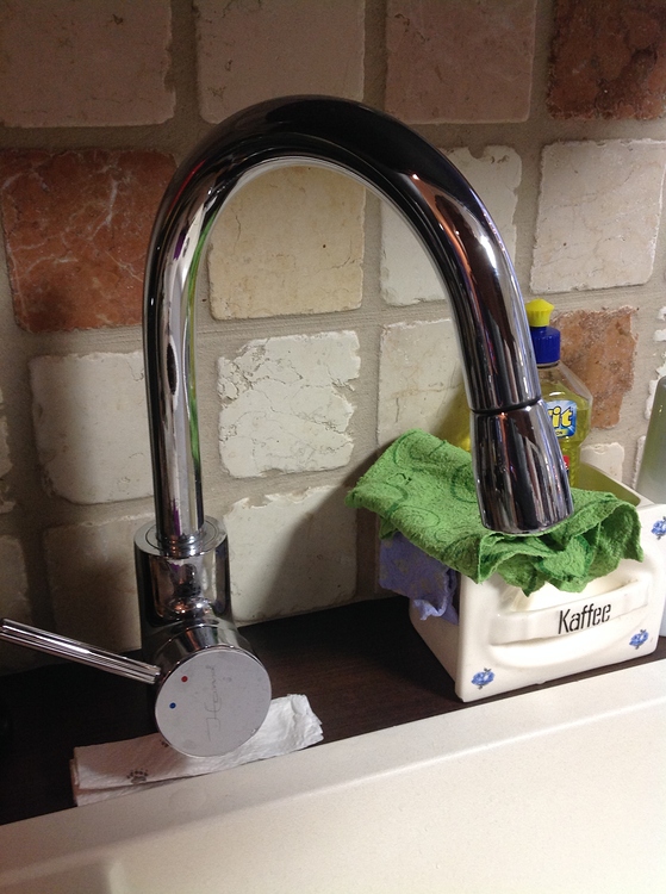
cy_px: 447
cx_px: 333
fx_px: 901
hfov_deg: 40.5
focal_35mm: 35
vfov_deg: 52.7
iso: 100
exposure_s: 1/15
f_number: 2.4
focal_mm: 4.28
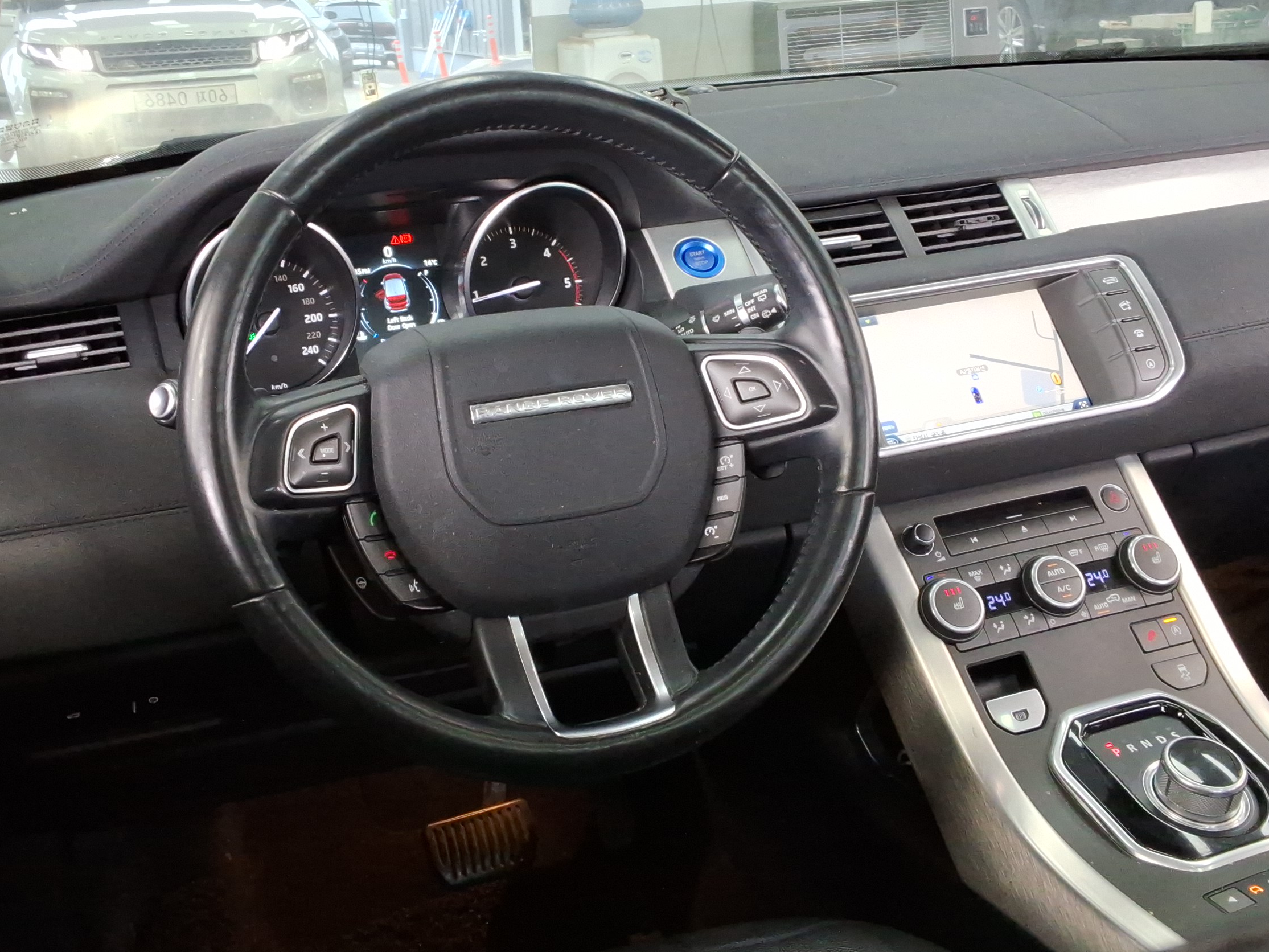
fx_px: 1503
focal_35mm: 41
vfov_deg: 34.9
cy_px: 350
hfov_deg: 45.8
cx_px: 627
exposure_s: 1/40
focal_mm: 2.91
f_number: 1.9
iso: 88
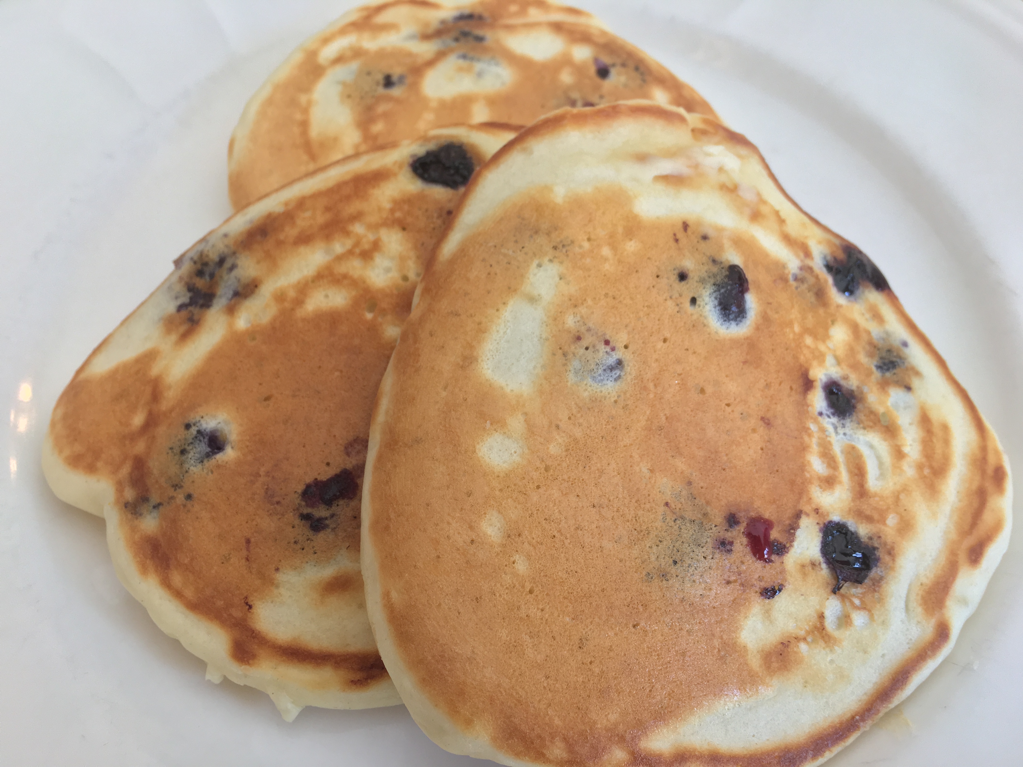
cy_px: 384
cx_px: 512
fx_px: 857
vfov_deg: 48.2
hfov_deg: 61.7
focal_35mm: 29
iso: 25
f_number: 2.2
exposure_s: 1/30
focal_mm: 4.15
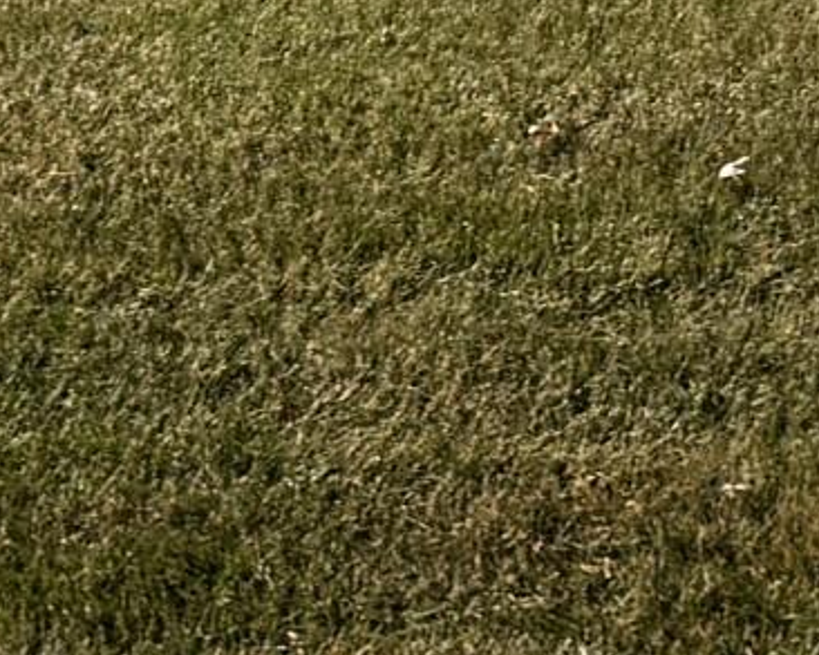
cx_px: 215
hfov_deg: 10.0
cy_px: -476
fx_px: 4655
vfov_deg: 7.8
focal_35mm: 192
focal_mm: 6.76
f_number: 1.78
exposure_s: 1/4975
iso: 80
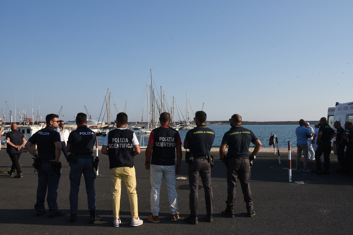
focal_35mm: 31
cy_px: 118
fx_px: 304
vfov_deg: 42.4
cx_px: 176
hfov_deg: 60.3
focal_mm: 31
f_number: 14
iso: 1600
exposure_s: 1/1250
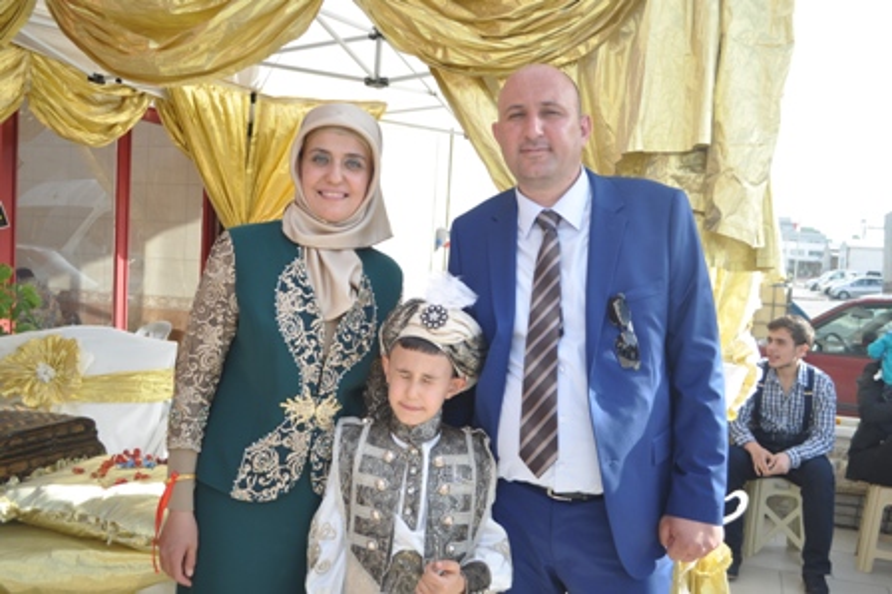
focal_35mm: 36
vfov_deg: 36.8
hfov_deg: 53.2
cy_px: 297
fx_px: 891
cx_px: 446
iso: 200
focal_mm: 24
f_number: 8
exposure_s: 1/250
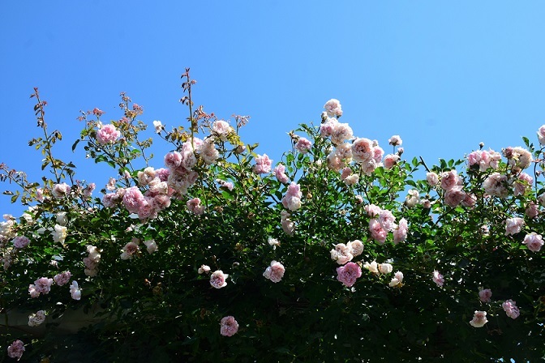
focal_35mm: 39
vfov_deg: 34.2
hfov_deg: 49.6
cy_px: 182
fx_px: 590
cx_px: 272
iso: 400
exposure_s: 1/320
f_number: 10
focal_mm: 26
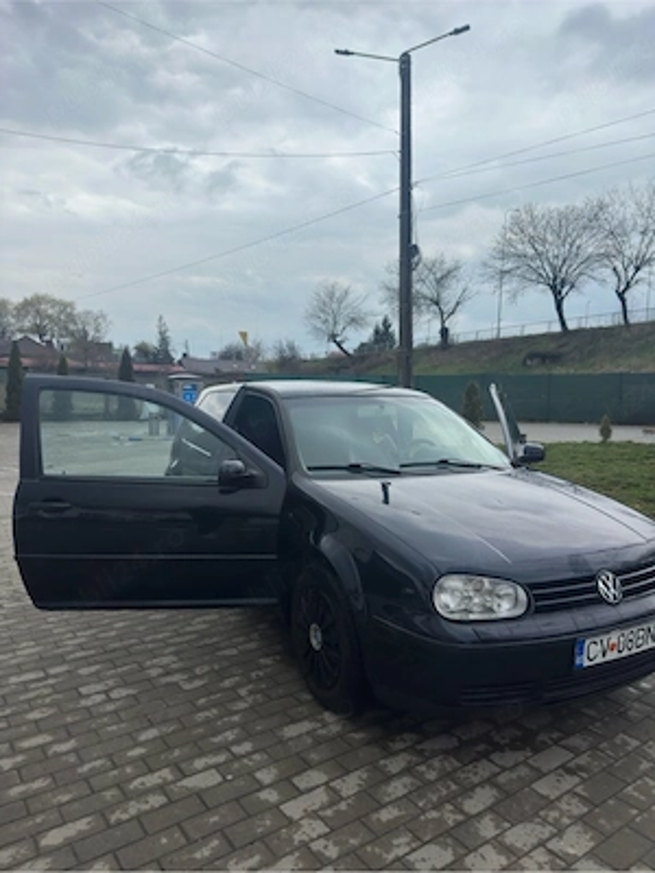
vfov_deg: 71.6
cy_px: 436
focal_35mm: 24
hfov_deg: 56.8
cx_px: 328
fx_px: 606
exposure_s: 1/2137
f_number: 1.78
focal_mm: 6.86
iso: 100
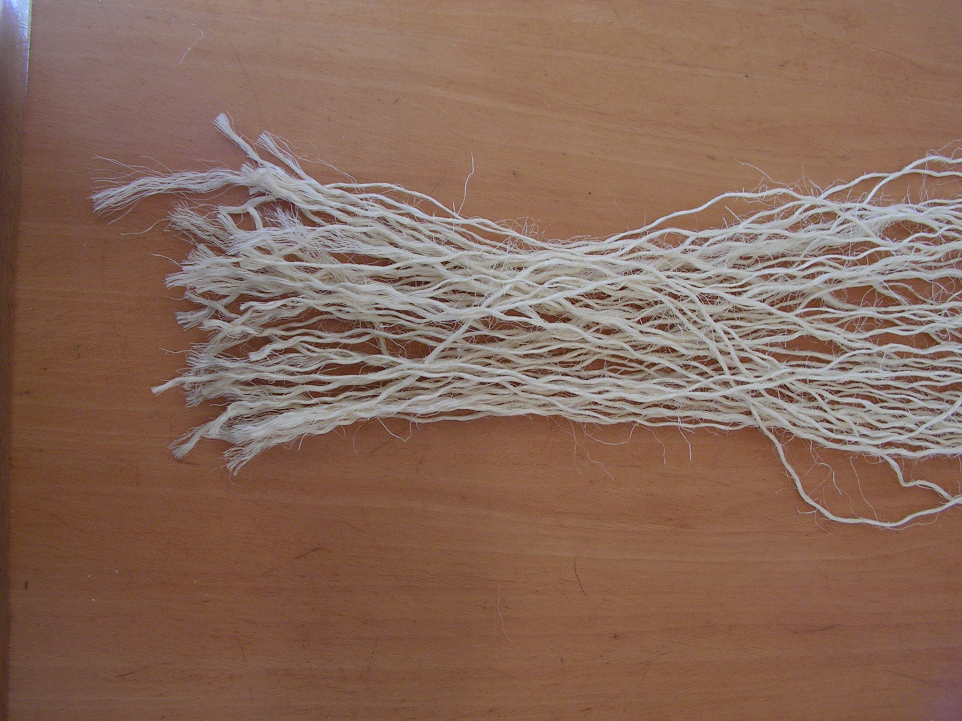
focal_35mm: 36
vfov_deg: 39.7
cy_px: 360
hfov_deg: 51.4
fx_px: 1000
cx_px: 481
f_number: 3.2
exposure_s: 1/40
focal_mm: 6
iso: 125
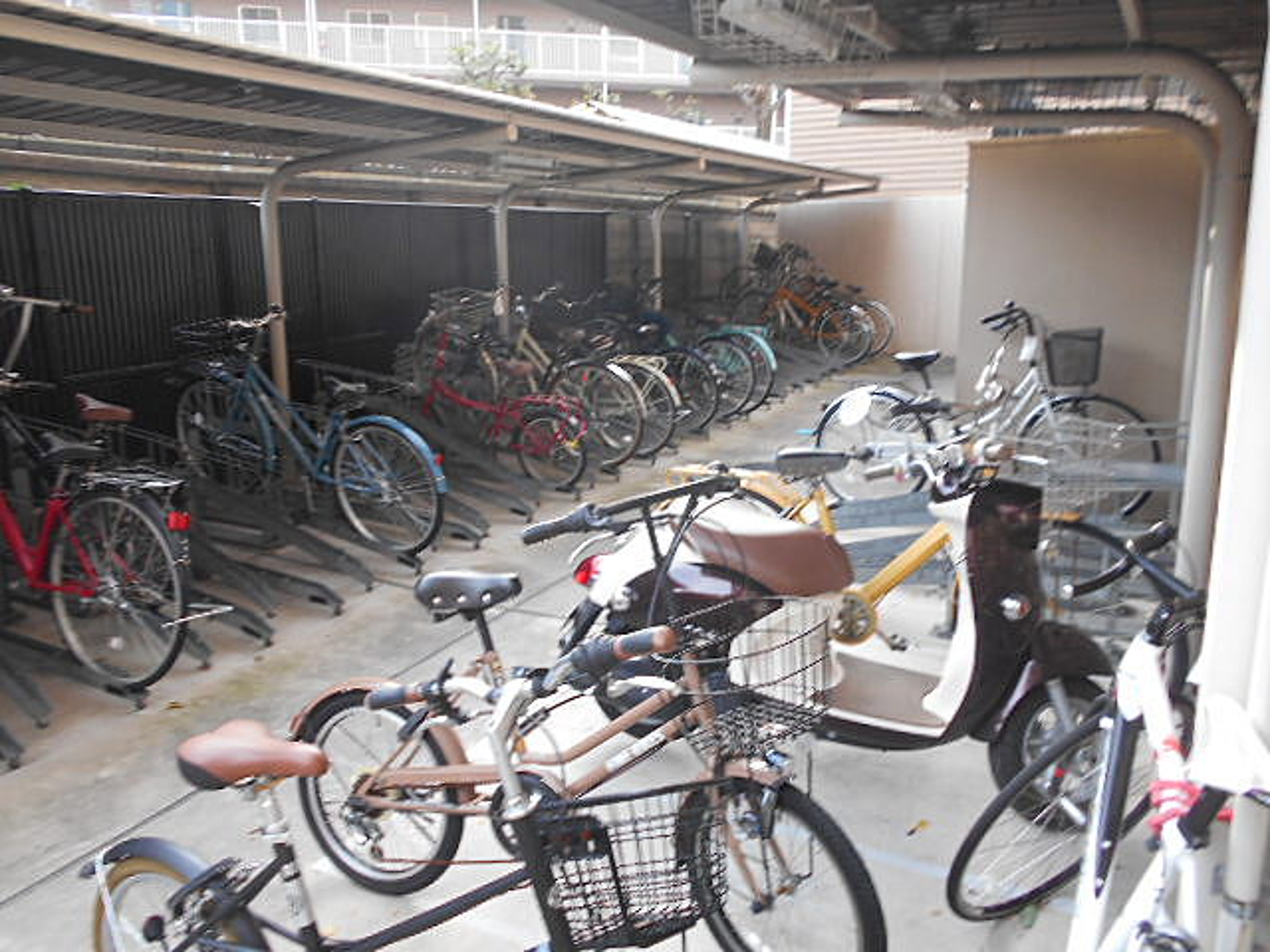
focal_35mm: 26
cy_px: 476
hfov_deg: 67.3
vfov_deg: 53.1
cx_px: 635
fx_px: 954
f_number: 3.2
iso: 80
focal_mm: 4.6
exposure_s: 1/30
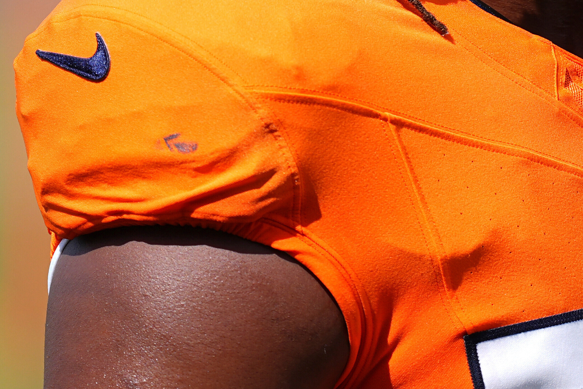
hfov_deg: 1.2
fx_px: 28065
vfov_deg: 0.8
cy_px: -169
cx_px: 743
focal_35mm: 1733
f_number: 4
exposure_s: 1/1600
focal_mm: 600
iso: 200
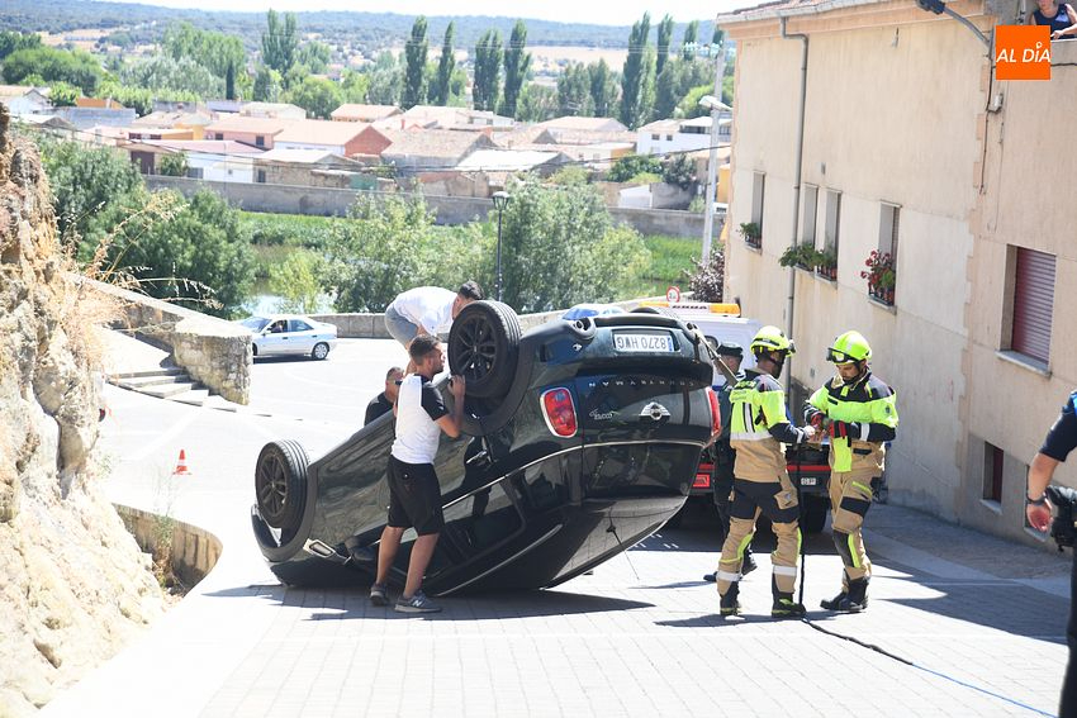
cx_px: 538
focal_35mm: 85
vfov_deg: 16.1
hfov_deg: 23.9
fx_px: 2543
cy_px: 359
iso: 200
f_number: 5
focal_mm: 85
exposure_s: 1/320
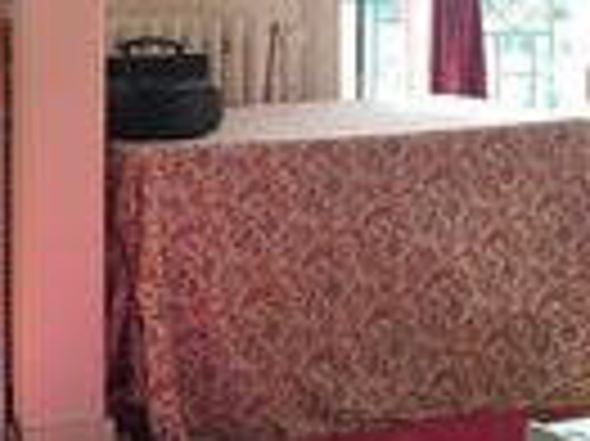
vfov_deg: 12.4
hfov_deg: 16.5
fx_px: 2026
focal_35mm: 119
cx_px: 464
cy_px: 112
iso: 32
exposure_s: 1/122
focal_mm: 4.25
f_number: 1.8
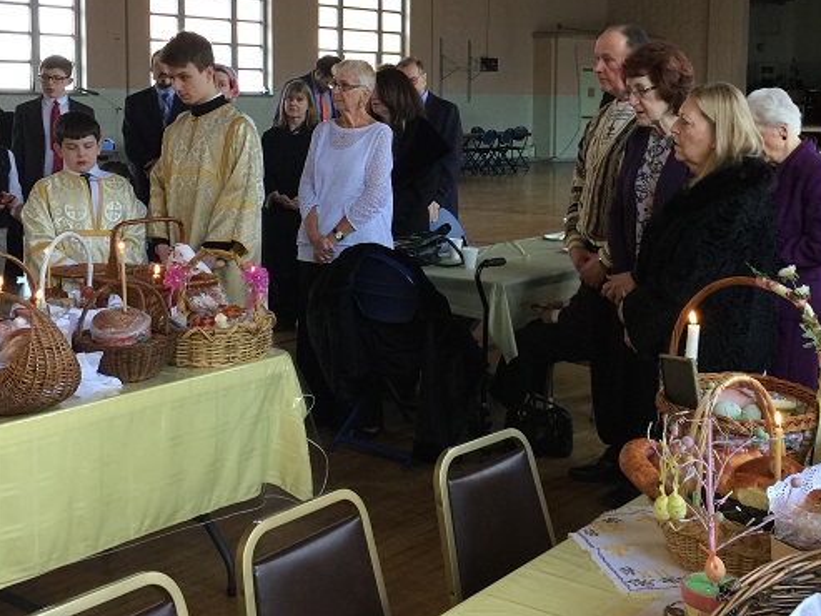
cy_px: 206
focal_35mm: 48
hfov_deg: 39.6
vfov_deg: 30.1
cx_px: 453
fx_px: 1139
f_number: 2.2
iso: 50
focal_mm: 4.15
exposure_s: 1/30
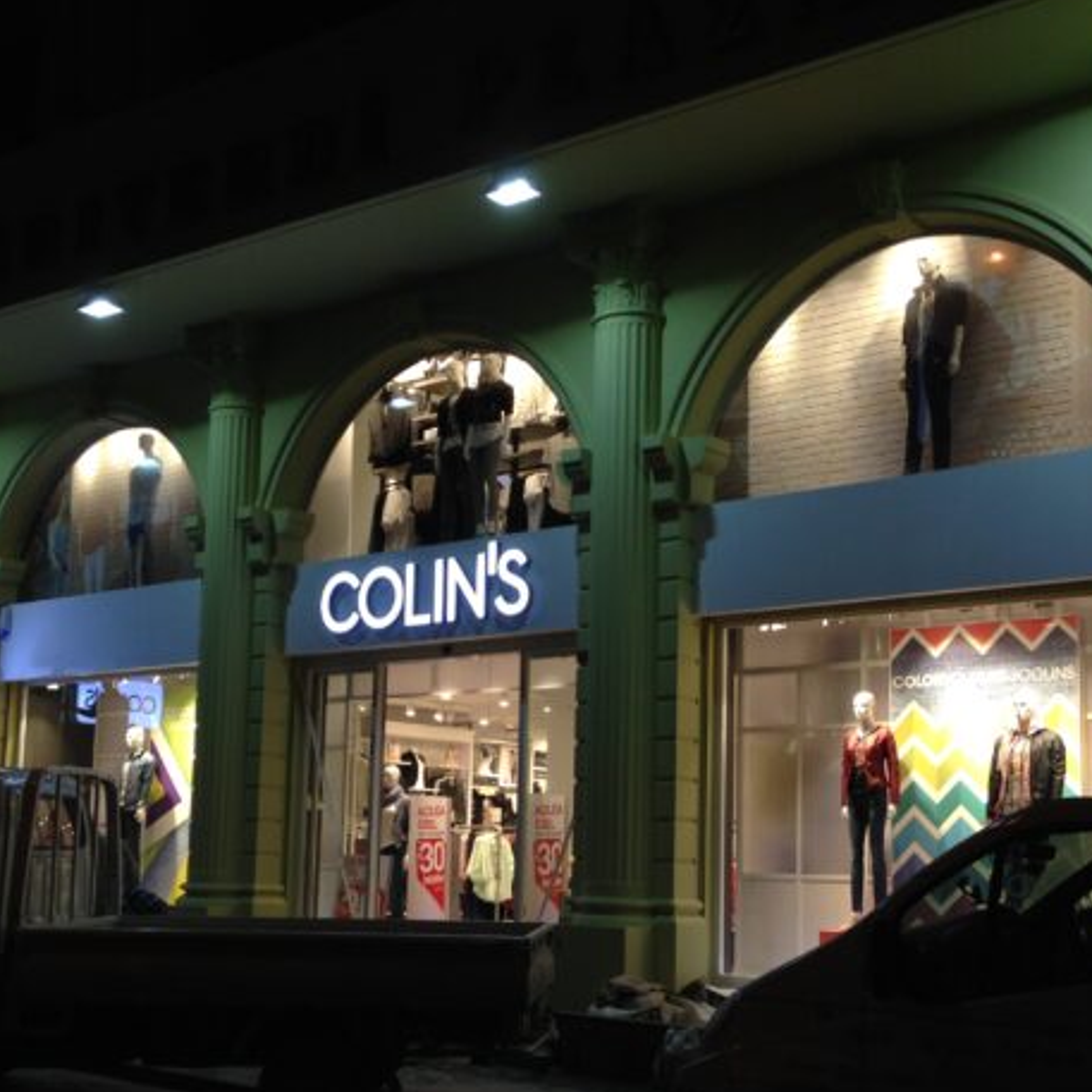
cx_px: 552
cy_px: 667
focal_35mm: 49
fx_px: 1749
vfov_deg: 34.5
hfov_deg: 34.7
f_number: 2.4
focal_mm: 4.12
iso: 50
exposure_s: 1/40
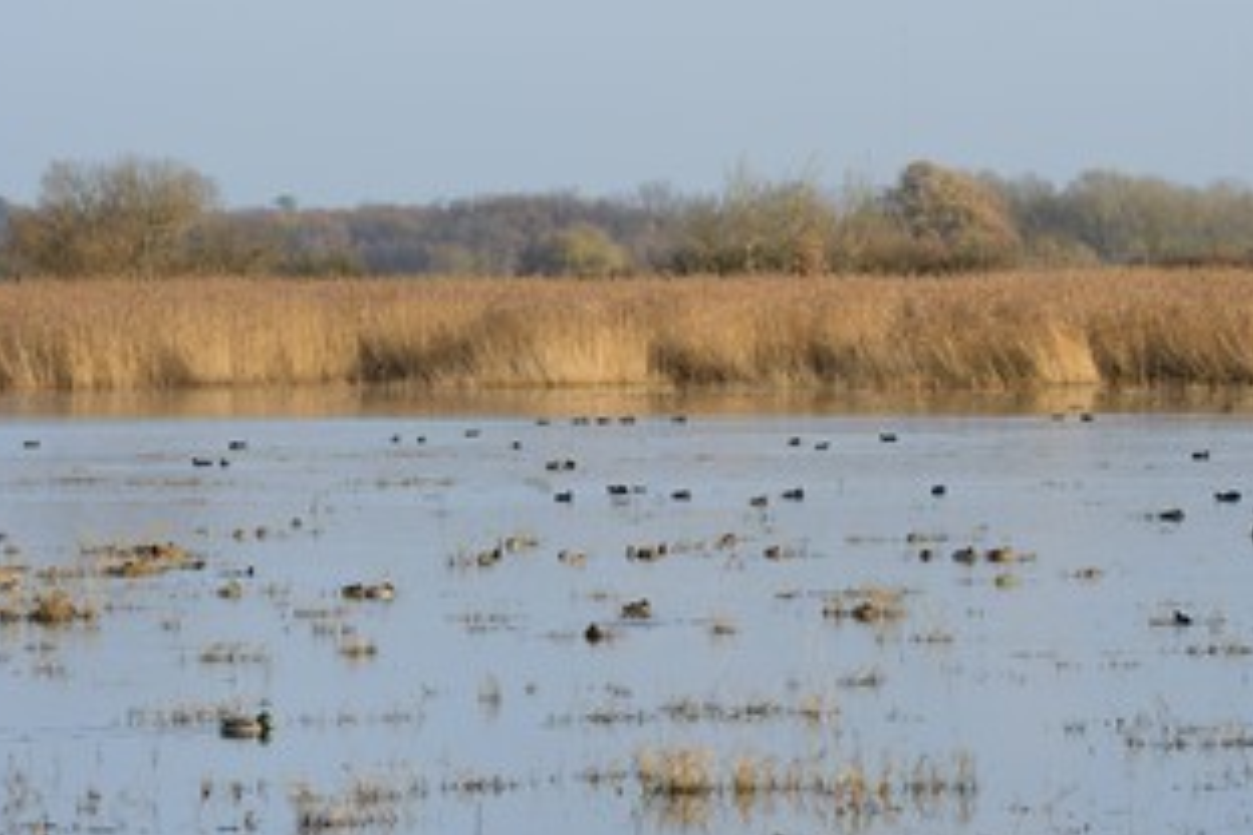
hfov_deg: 7.7
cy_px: 357
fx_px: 9362
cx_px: 787
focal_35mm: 269
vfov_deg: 5.1
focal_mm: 200
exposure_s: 1/400
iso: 400
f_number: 10
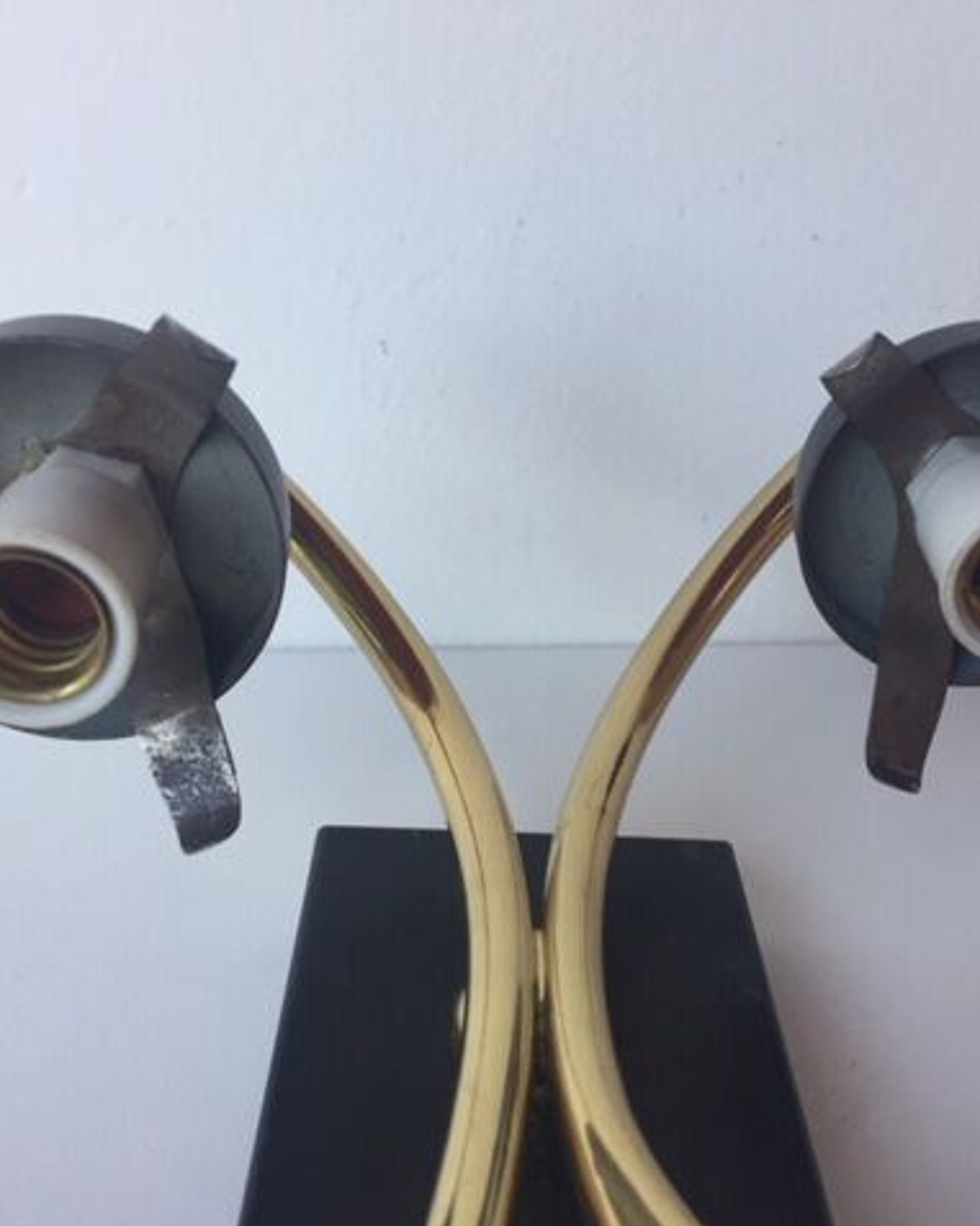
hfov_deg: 39.1
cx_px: 489
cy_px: 614
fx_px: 1379
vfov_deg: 48.0
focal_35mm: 38
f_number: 2.2
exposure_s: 1/100
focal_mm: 4.15
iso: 50
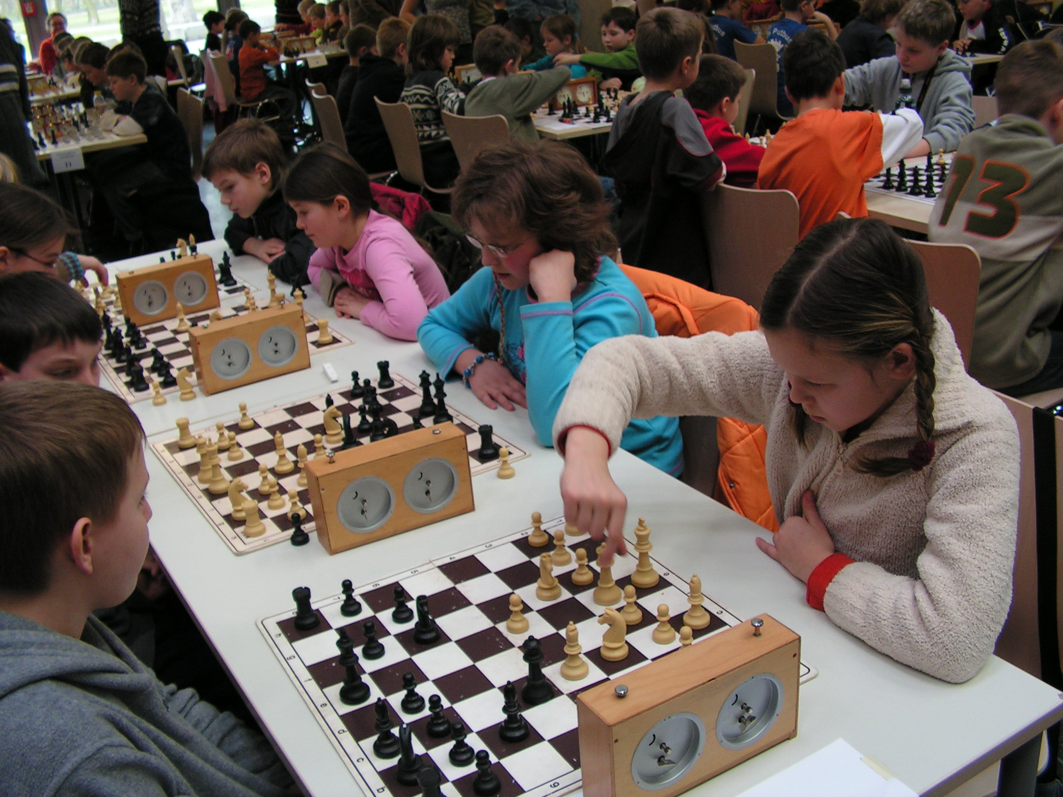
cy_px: 398
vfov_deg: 39.7
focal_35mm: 36
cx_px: 532
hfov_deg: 51.4
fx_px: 1106
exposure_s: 1/40
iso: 100
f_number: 3.2
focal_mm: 6
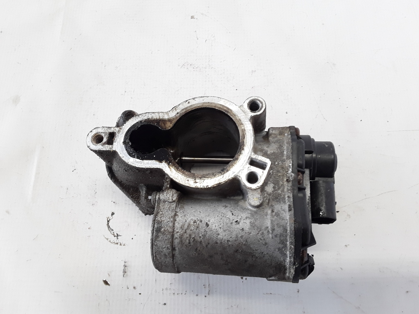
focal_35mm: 27
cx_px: 210
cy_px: 157
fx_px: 327
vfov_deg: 51.4
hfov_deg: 65.3
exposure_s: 1/33
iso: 50
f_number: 1.9
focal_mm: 2.91
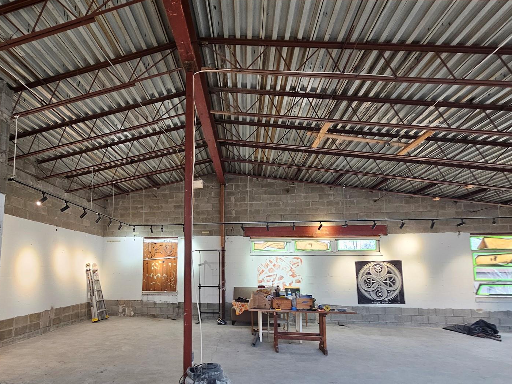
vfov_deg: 67.7
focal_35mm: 19
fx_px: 281
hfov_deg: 83.1
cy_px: 238
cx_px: 194
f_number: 2.2
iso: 160
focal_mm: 2.2
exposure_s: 1/60
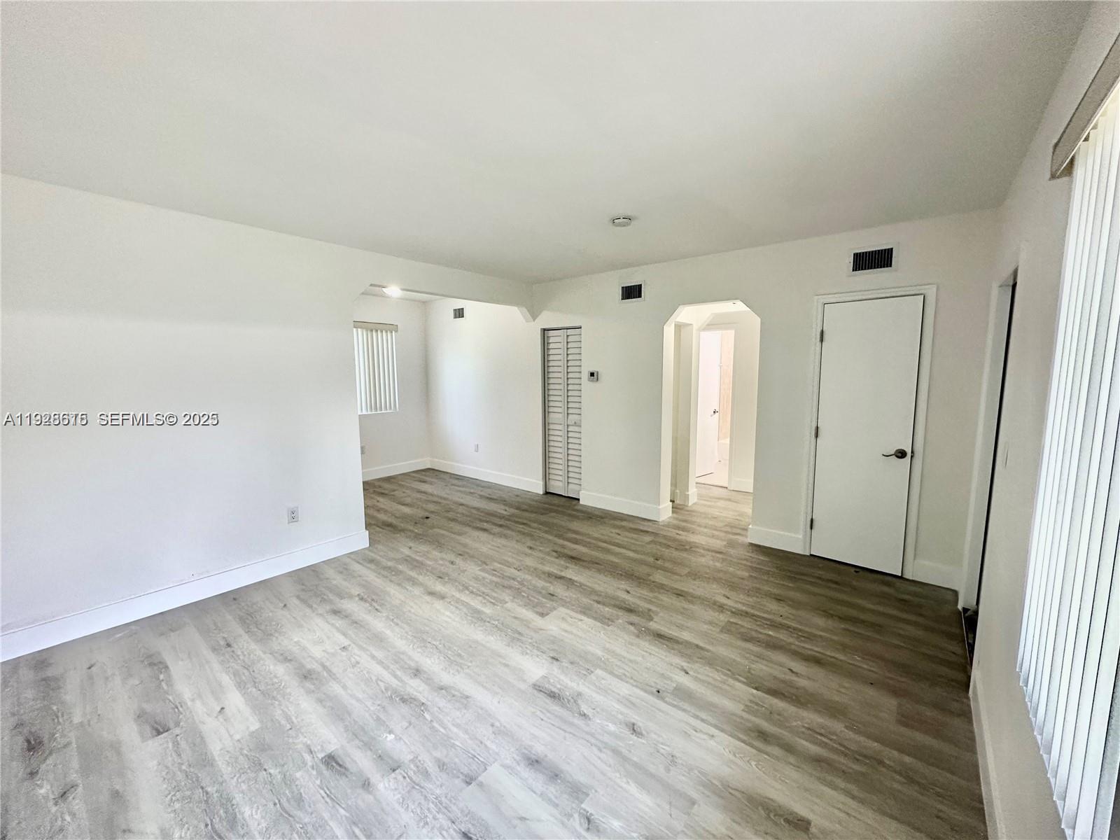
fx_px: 453
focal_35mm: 14
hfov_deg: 102.1
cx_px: 560
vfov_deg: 85.7
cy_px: 420
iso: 200
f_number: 2.2
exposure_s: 1/120
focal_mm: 2.22
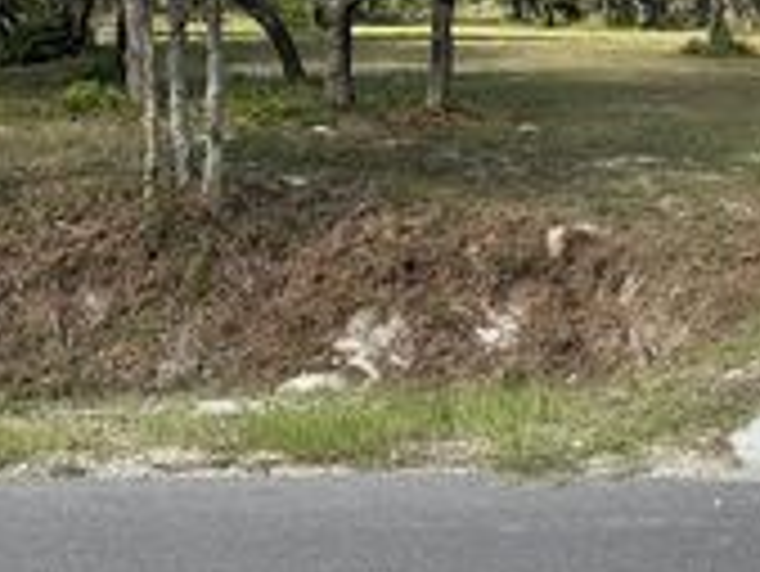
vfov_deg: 19.1
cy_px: -182
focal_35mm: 71
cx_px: 472
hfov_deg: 27.3
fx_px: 1560
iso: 80
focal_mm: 6.86
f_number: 1.78
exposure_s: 1/2967
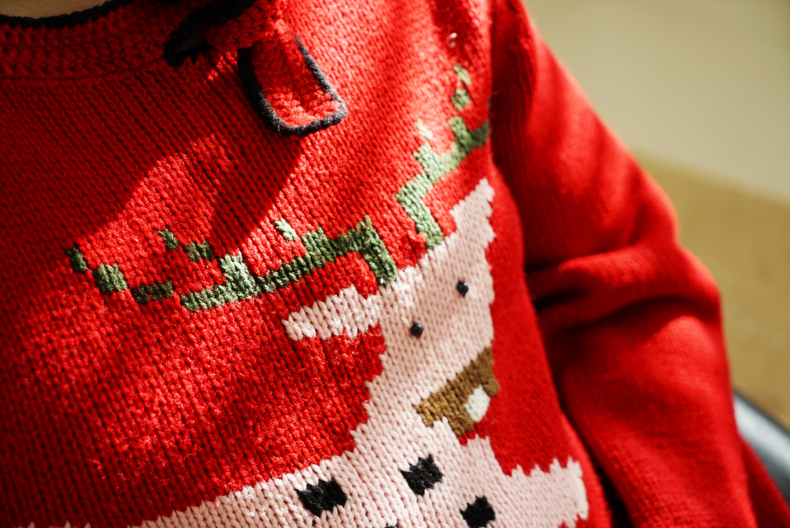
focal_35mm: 69
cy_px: 264
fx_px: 1515
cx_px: 395
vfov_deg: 19.8
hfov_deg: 29.2
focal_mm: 69
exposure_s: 1/100
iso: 100
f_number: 5
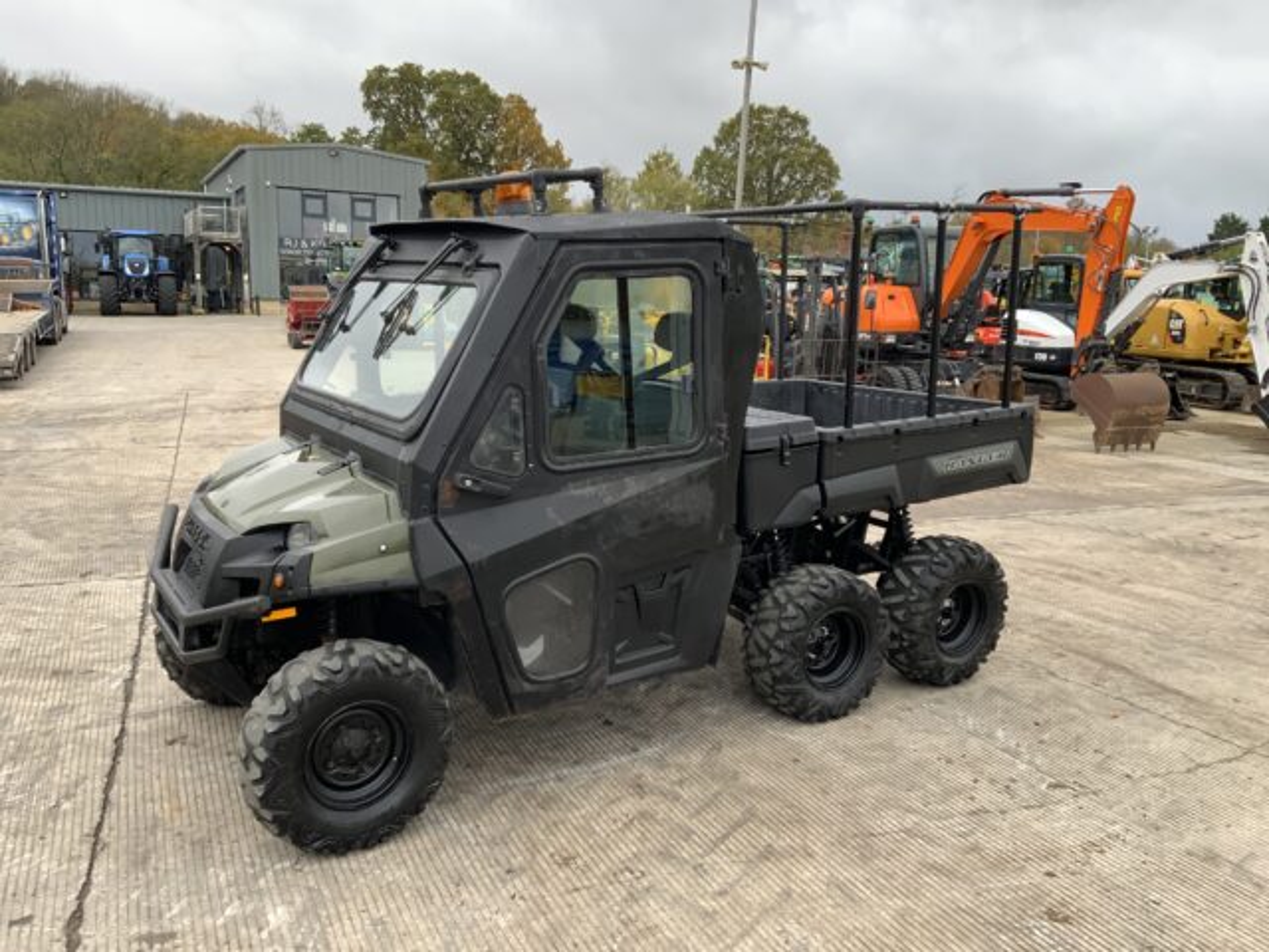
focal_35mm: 29
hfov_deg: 61.7
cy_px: 476
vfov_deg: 48.2
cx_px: 634
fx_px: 1063
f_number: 1.8
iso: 16
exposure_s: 1/185
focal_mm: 3
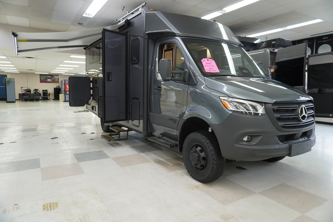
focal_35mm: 24
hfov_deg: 73.7
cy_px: 111
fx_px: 222
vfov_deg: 53.1
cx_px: 166
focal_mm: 16
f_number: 4
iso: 320
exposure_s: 1/60
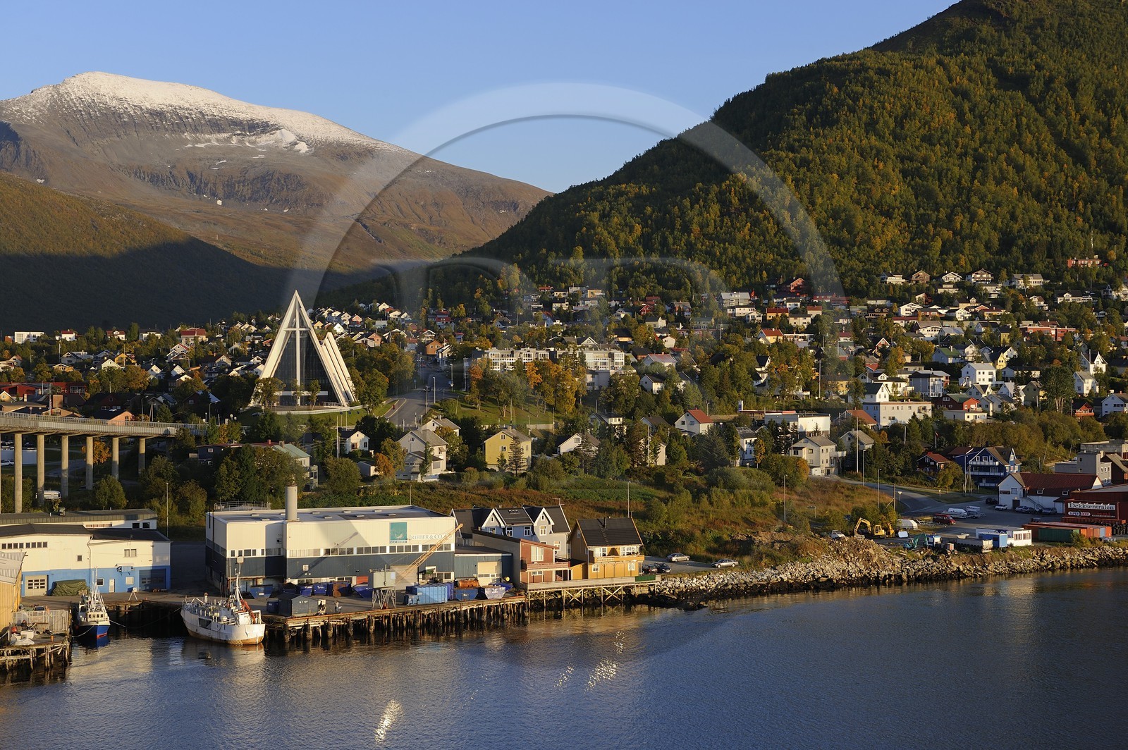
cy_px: 375
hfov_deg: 32.4
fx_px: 1941
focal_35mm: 62
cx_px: 564
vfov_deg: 21.9
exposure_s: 1/160
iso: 200
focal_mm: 62
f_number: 9
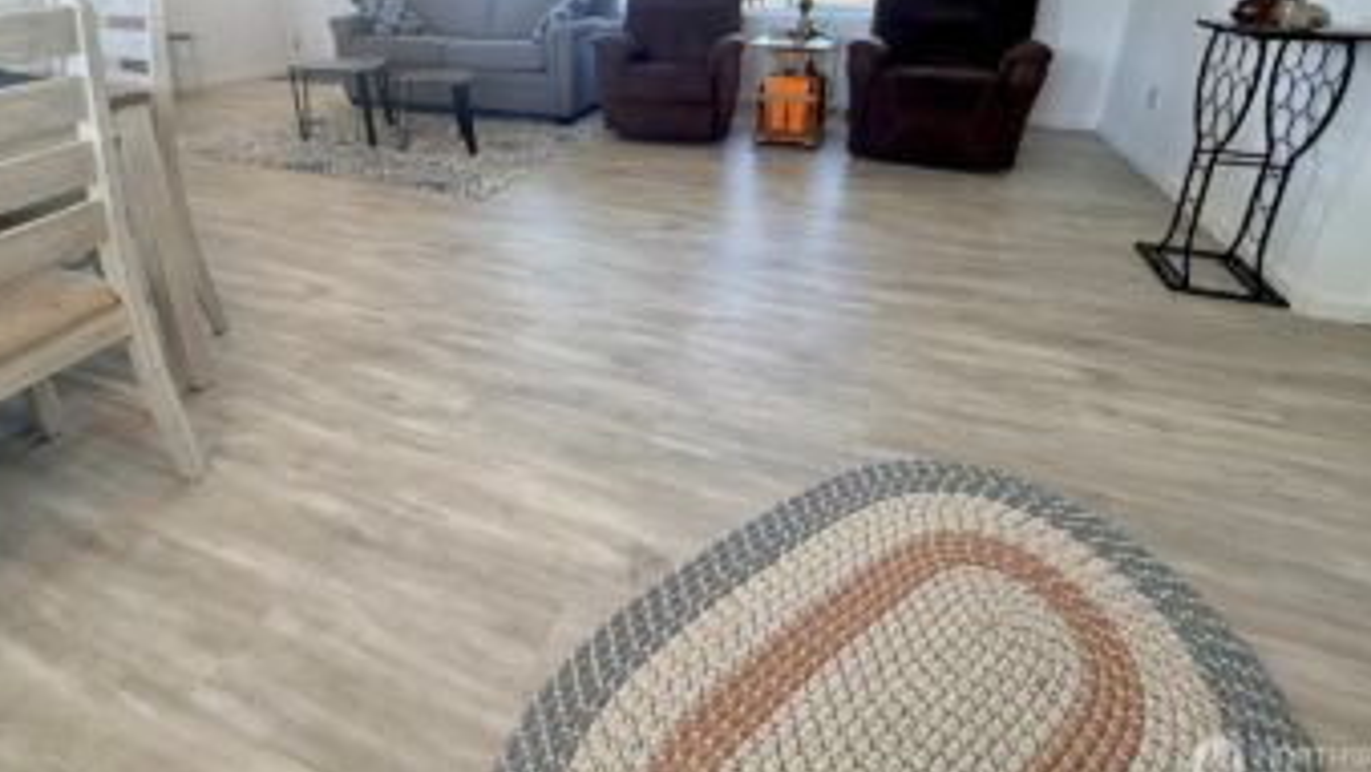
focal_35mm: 18
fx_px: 655
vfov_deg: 58.1
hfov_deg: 92.5
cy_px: 198
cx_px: 643
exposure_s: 1/121
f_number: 2.2
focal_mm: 2.22
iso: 160
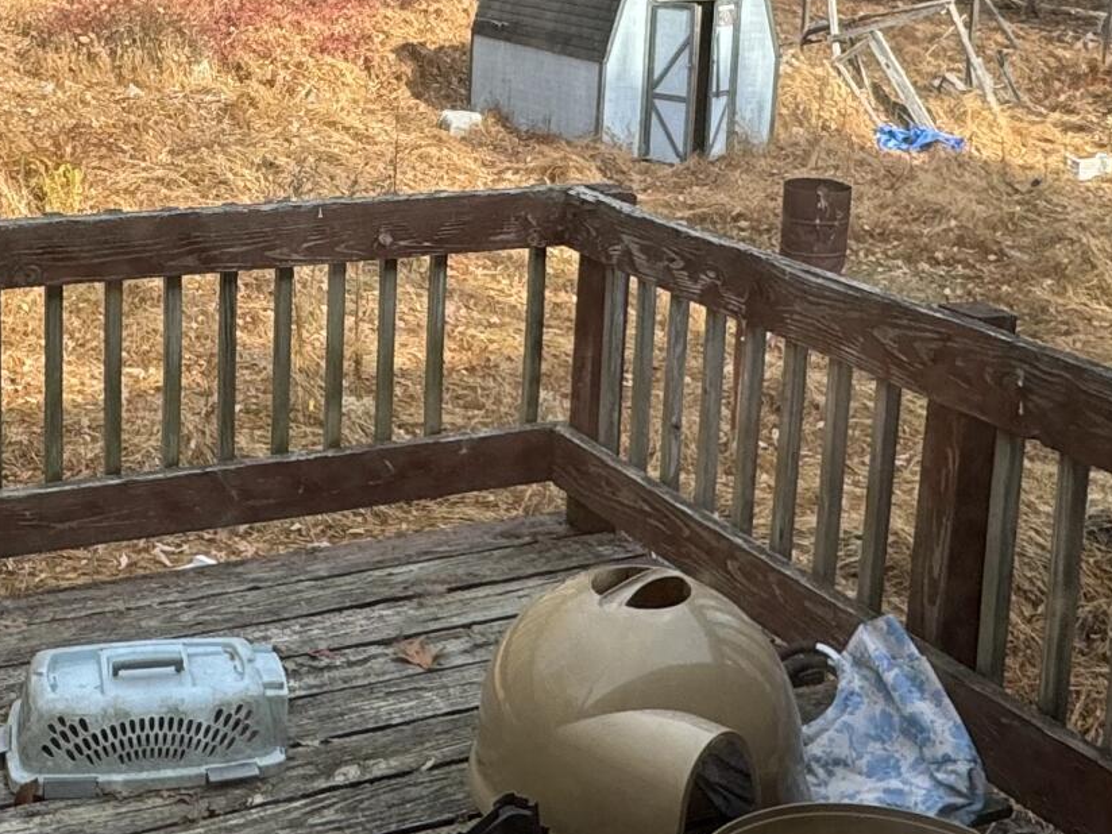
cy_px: 127
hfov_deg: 37.0
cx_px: 345
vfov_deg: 27.8
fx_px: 1638
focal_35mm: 51
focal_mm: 2.22
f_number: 2.2
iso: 40
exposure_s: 1/435
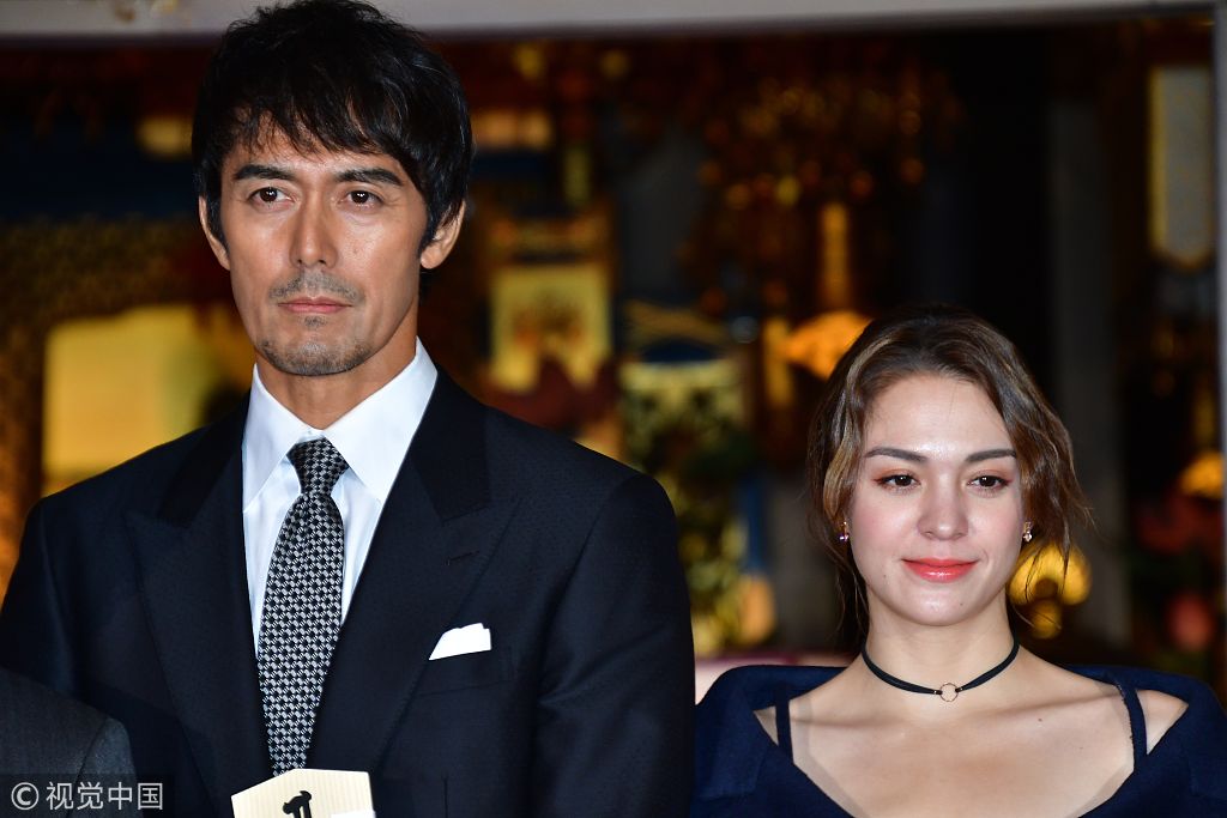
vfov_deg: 5.4
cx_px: 614
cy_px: 409
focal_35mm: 255
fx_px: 8692
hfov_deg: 8.1
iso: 800
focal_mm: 170
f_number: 6
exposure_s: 1/60
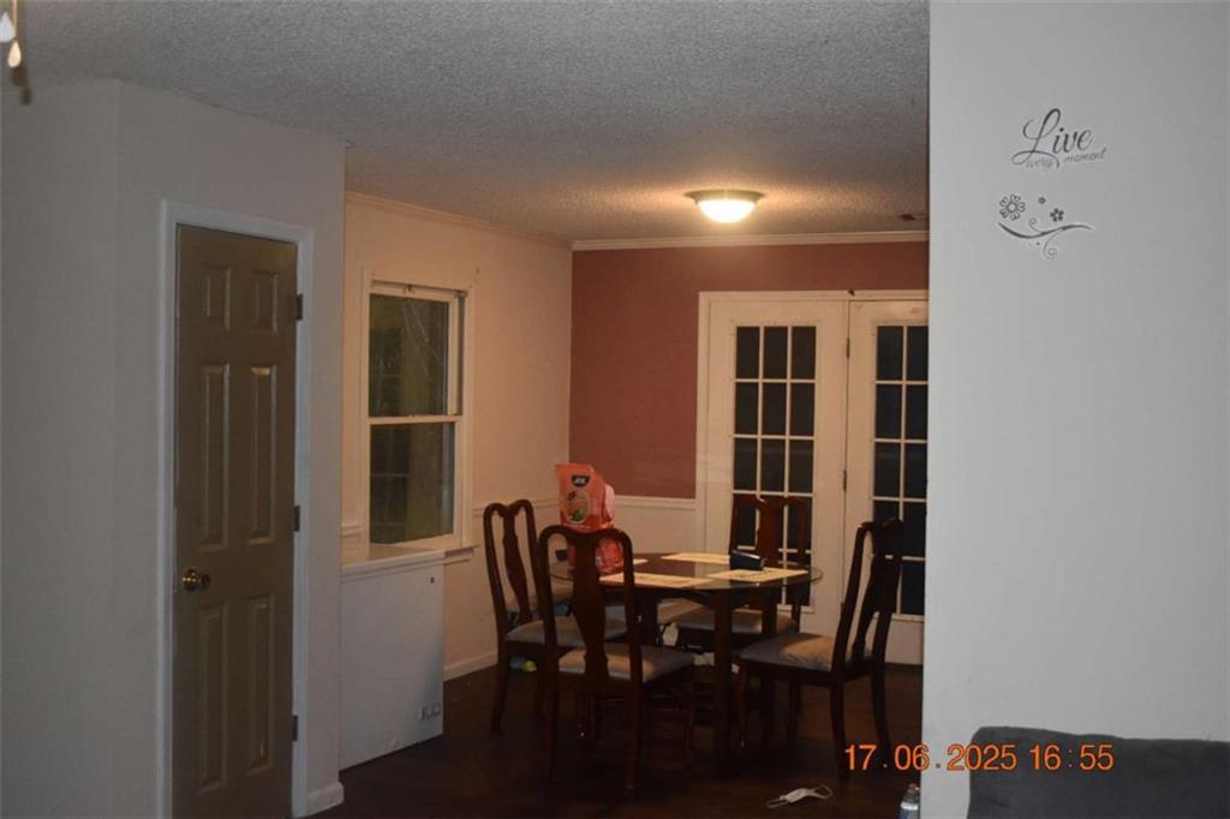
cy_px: 410
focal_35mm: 40
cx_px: 615
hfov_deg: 47.9
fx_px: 1383
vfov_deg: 33.0
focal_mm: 27
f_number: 4
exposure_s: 1/125
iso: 1100
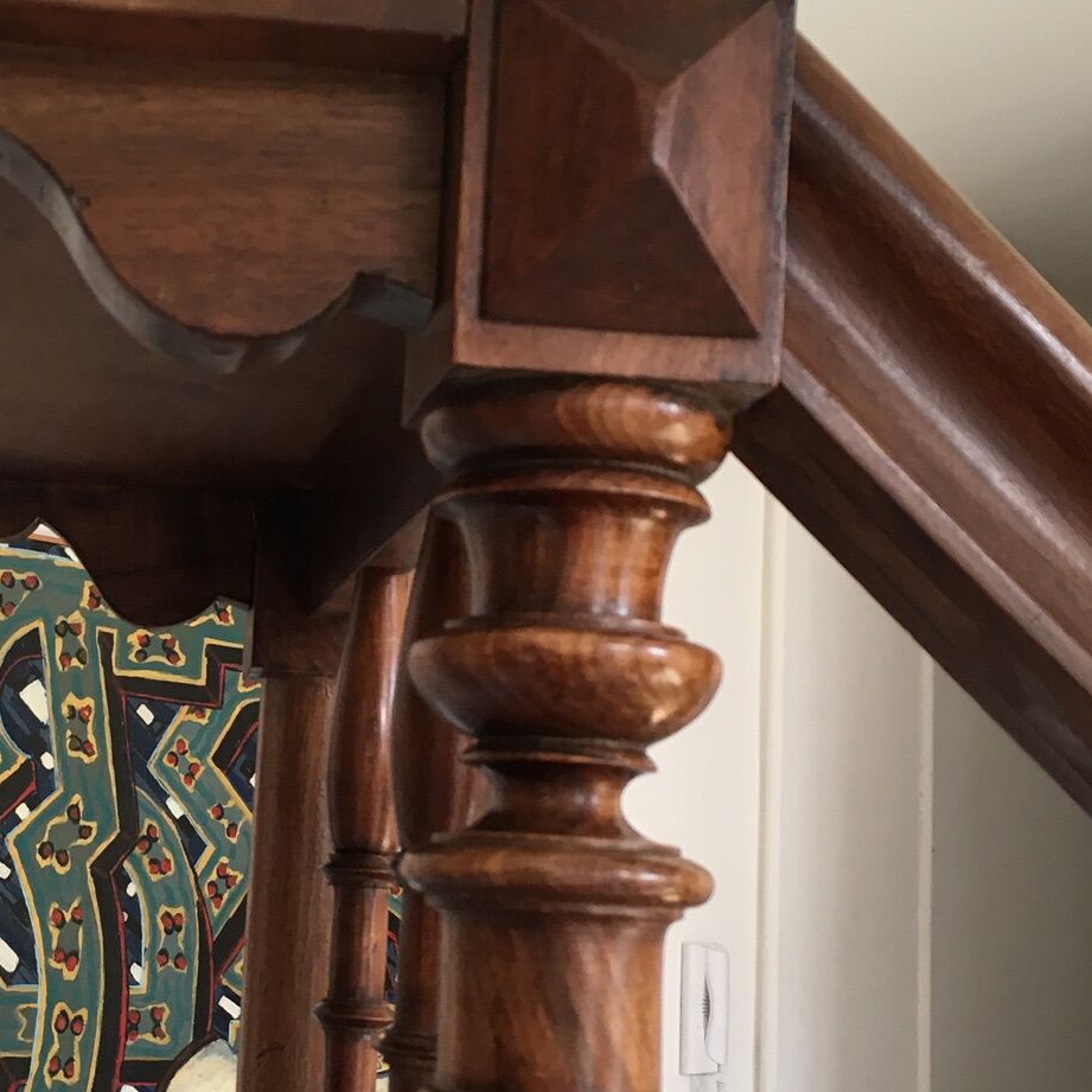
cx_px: 192
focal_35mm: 57
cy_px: 654
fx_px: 2034
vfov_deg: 30.0
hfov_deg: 29.3
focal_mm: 4.15
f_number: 2.2
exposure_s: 1/33
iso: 40
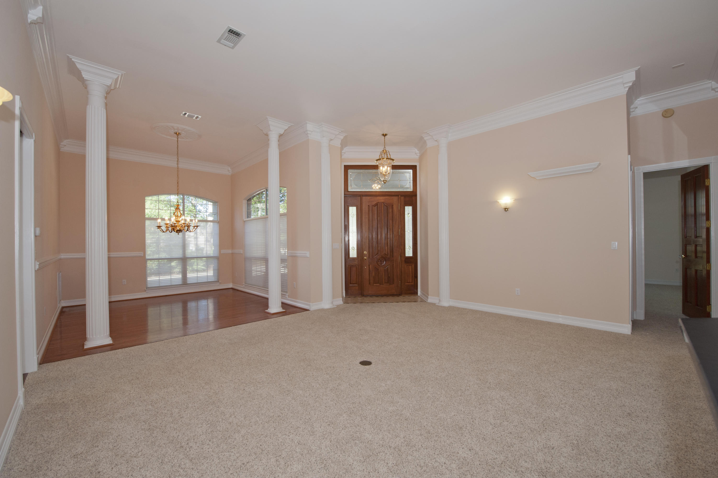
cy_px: 239
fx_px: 279
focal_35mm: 14
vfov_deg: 81.1
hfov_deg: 104.3
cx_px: 359
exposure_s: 1/125
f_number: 6.3
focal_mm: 14
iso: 500
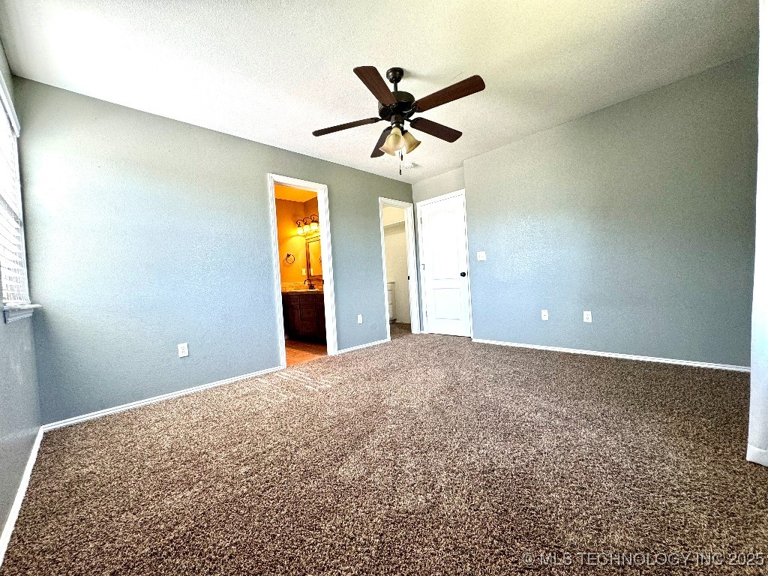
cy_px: 288
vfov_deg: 85.7
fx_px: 311
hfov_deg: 102.1
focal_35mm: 14
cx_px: 384
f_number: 2.2
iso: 125
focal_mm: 2.22
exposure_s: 1/120
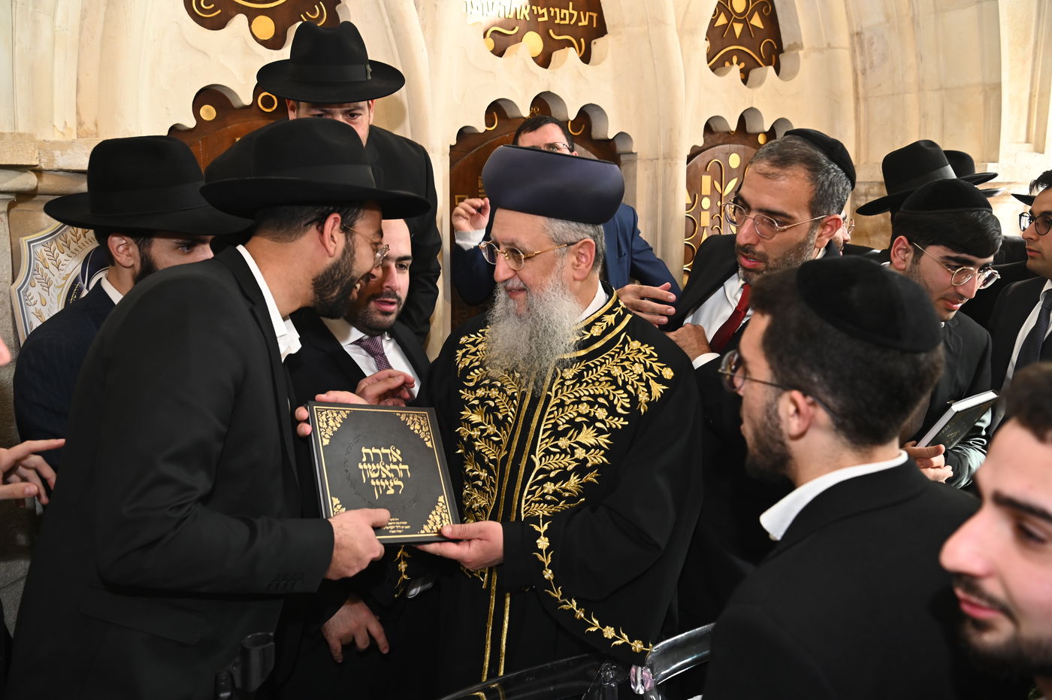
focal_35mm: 32
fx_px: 934
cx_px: 526
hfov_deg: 58.8
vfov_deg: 41.0
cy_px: 350
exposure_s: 1/125
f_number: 5
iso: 800
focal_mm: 32
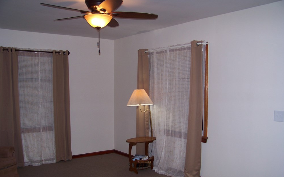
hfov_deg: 54.0
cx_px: 145
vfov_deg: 35.2
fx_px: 279
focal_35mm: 36
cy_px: 107
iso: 64
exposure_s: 1/30
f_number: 2.8
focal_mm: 5.85
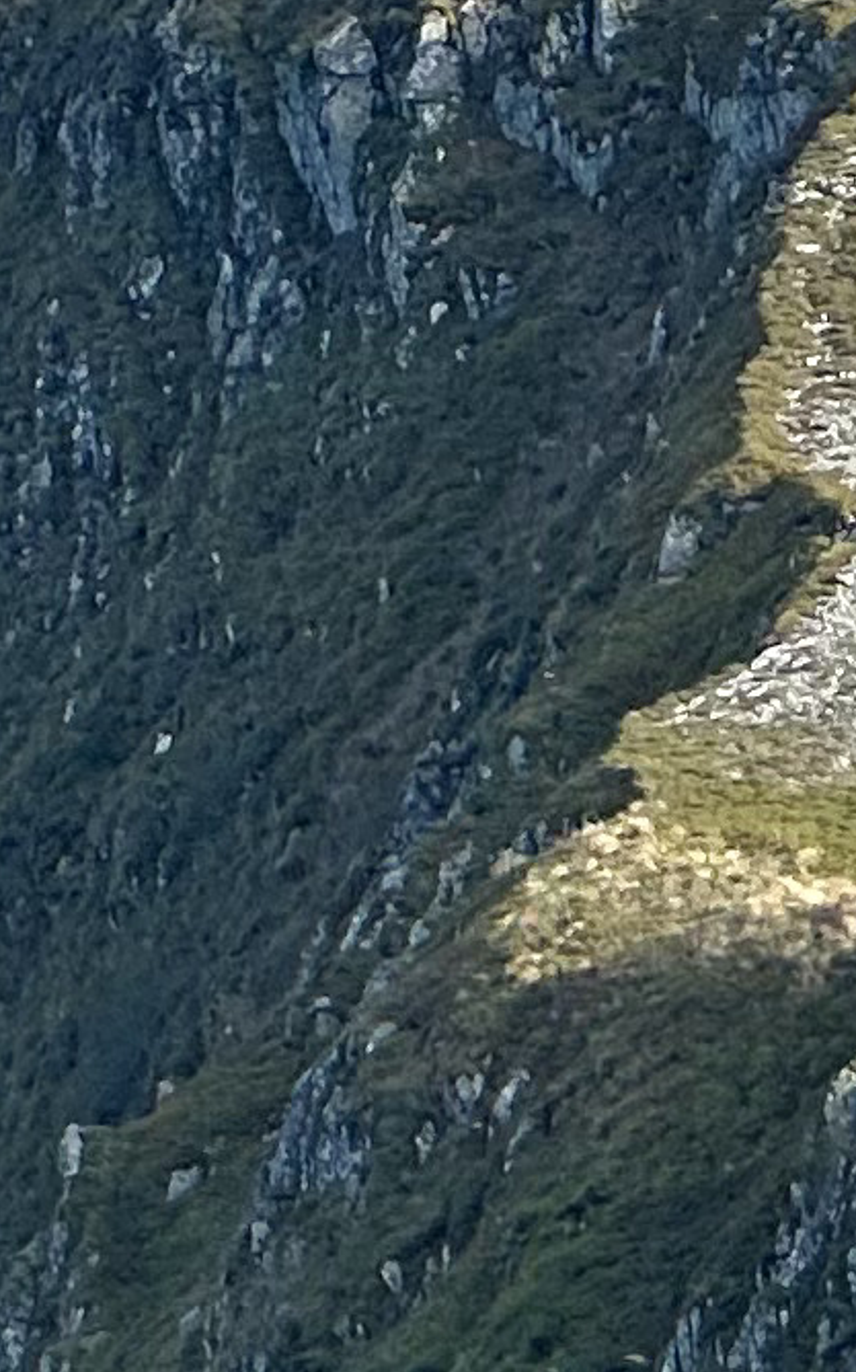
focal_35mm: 493
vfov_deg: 4.2
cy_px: 2637
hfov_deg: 2.7
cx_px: 472
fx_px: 18418
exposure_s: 1/210
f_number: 2.8
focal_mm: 9
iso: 32
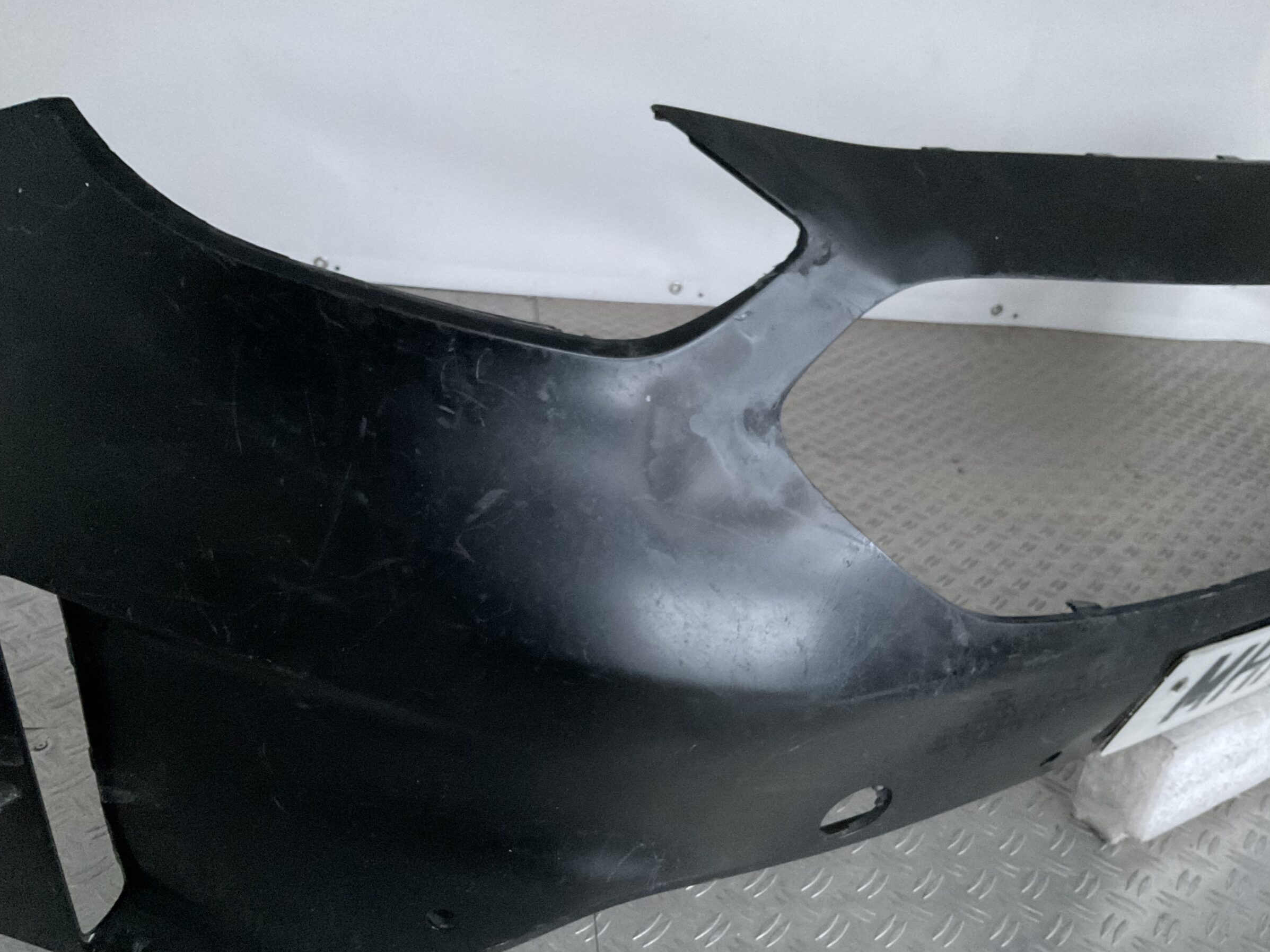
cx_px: 649
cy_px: 508
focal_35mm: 31
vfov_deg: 45.4
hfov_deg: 58.3
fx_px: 1137
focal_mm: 3
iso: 500
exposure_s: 1/25
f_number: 1.8
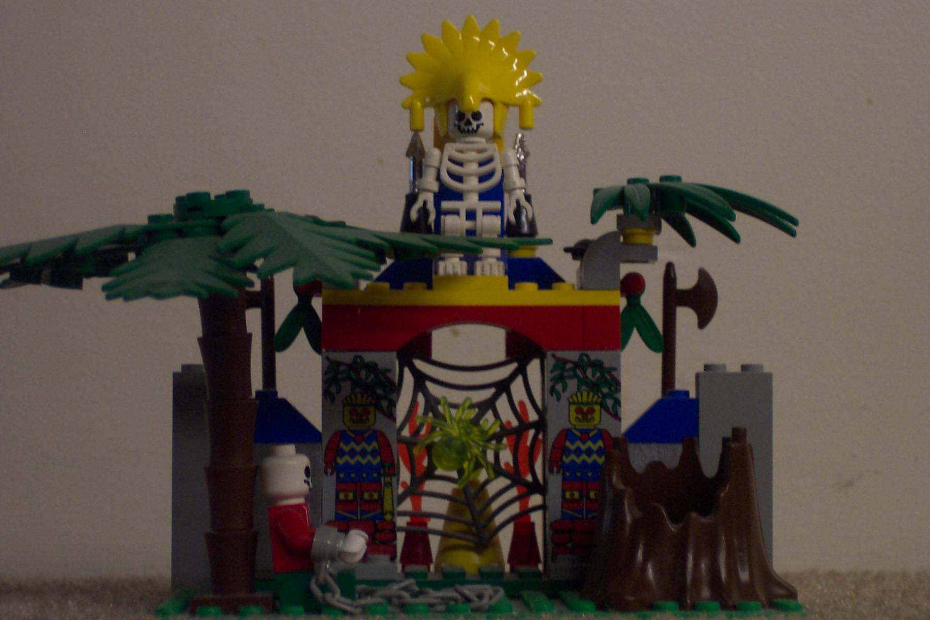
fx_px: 2945
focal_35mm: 114
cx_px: 465
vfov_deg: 12.0
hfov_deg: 17.9
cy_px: 310
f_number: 4.8
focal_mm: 24
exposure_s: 1/8
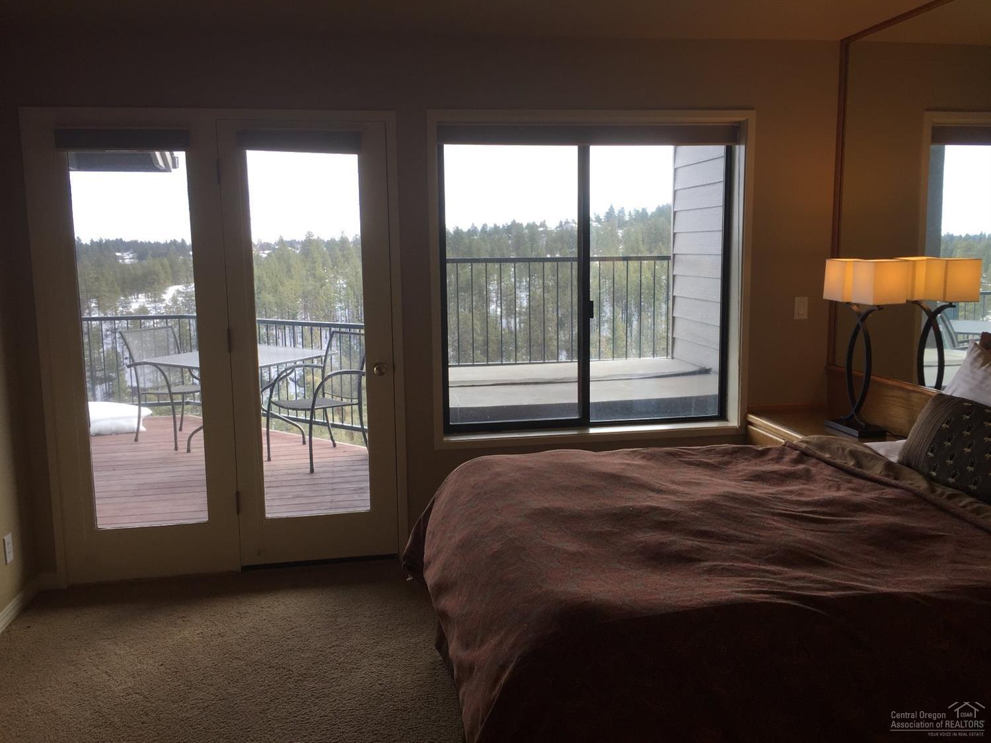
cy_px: 372
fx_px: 830
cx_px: 496
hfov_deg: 61.7
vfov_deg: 48.2
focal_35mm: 29
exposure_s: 1/255
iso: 32
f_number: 2.2
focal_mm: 4.15
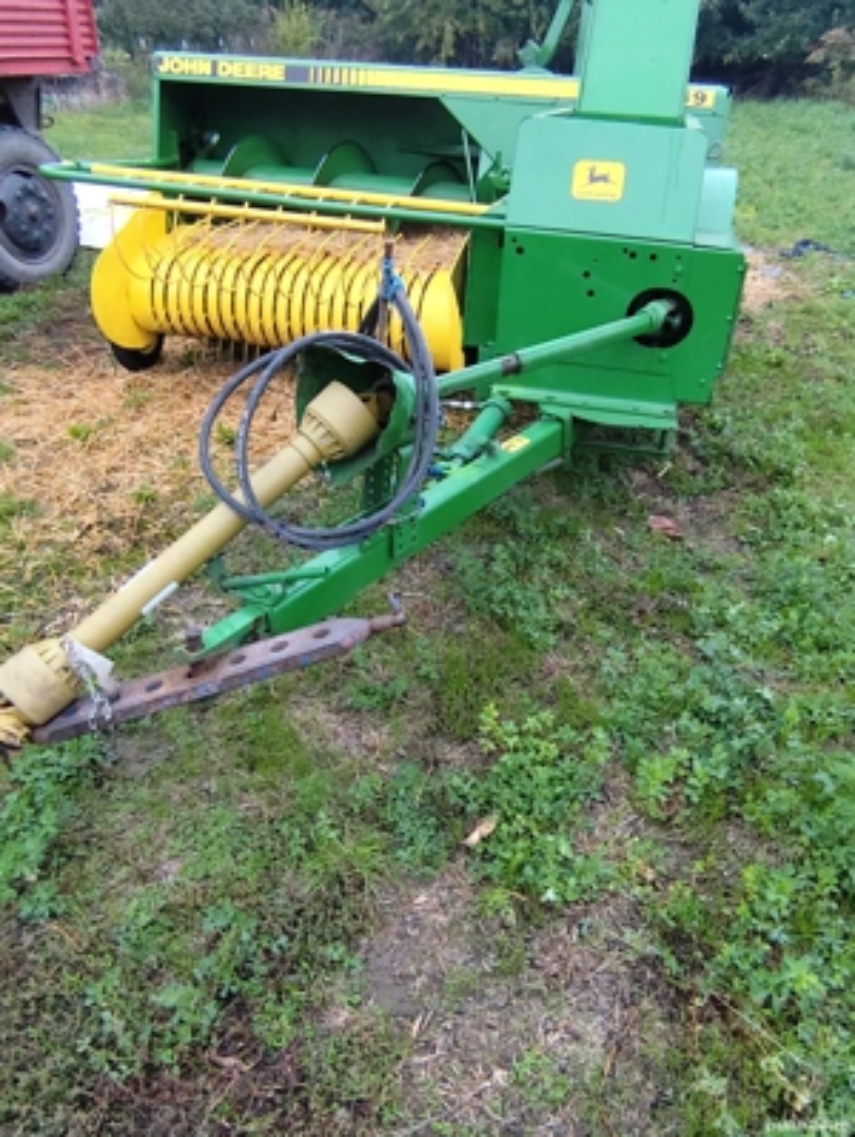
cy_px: 568
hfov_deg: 55.0
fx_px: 822
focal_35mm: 25
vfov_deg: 69.3
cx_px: 428
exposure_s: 1/50
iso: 200
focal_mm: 1.65
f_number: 2.2
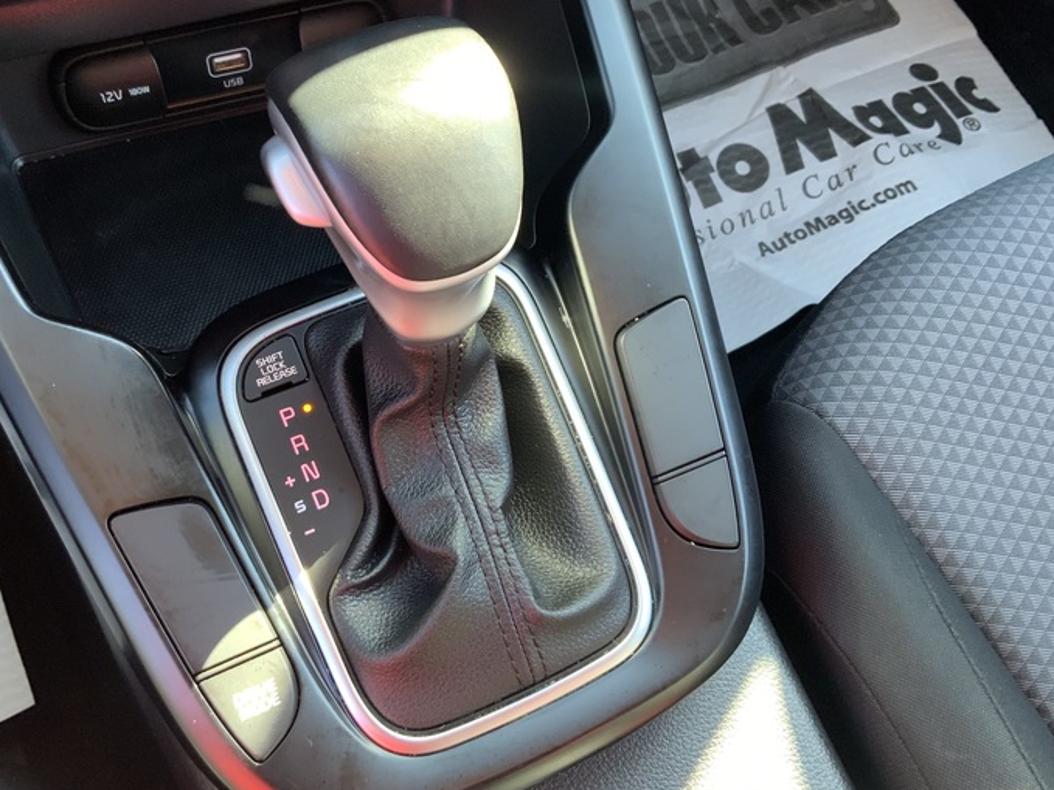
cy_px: 323
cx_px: 441
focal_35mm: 41
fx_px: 1248
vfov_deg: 35.0
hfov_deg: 45.6
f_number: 1.8
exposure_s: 1/60
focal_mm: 3
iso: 125
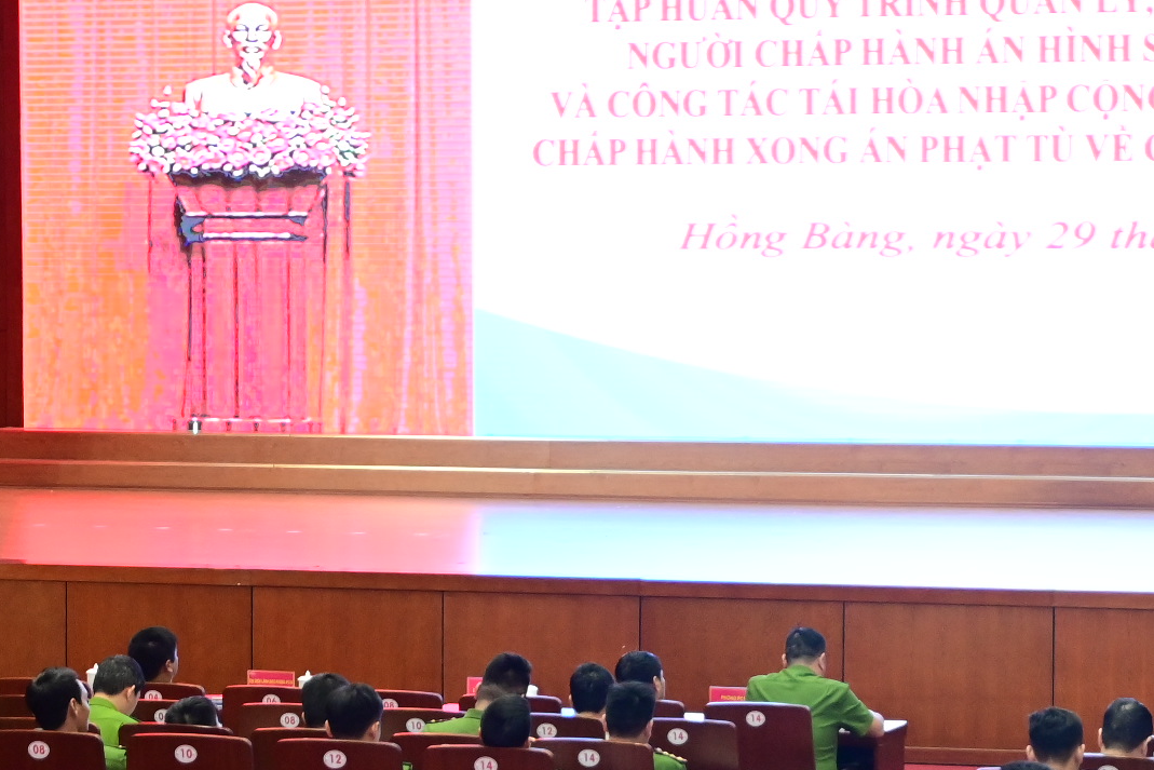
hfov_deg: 17.6
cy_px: 433
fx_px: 3719
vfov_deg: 11.8
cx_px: 830
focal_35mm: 116
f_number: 4.8
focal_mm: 42
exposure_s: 1/200
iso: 3200
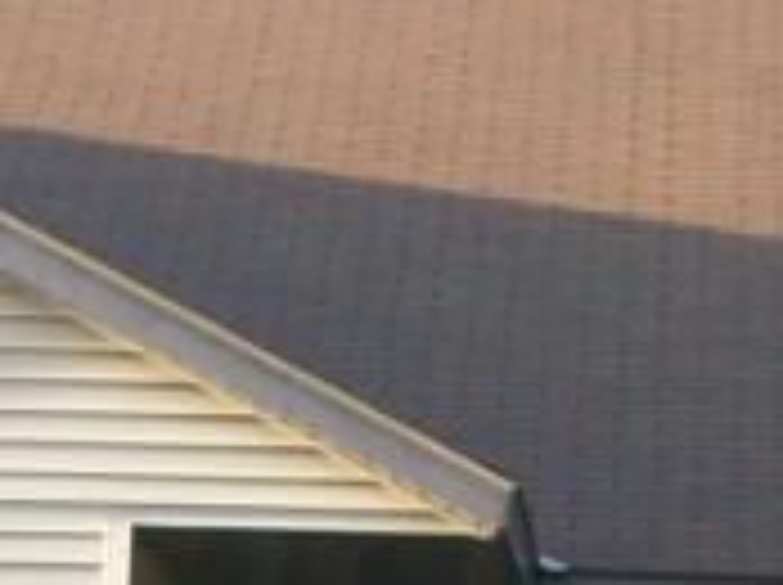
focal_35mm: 309
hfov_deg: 6.4
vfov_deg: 4.8
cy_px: 594
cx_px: 72
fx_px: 6980
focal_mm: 7.1
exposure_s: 1/178
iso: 80
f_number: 3.2
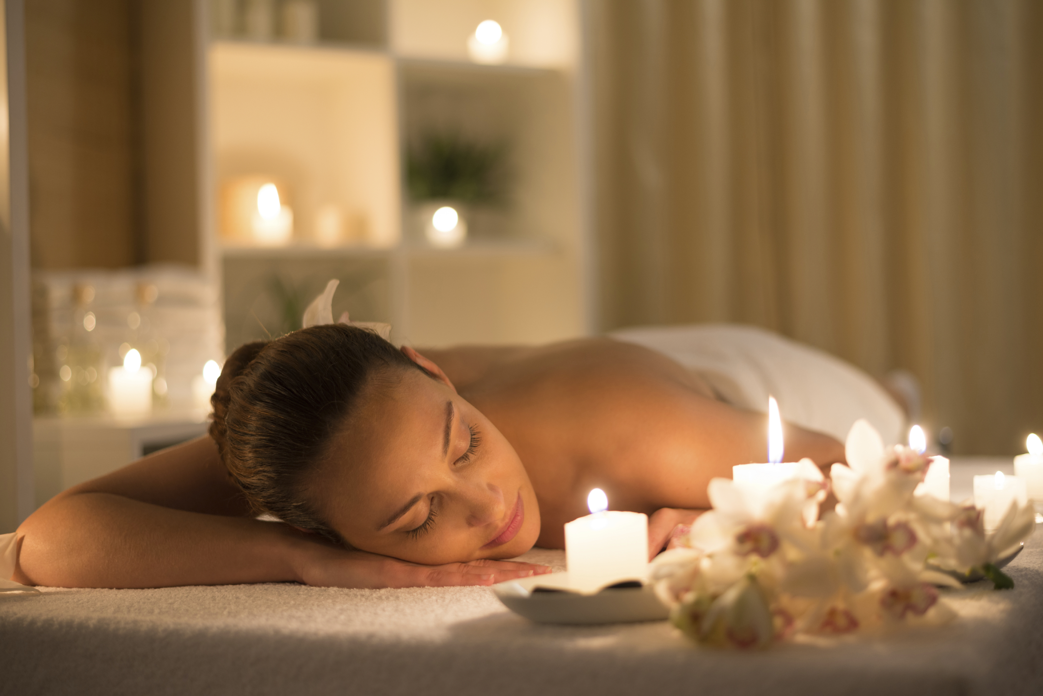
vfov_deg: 27.0
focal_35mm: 50
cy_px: 348
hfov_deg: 39.6
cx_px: 522
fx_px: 1449
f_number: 1.8
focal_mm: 50
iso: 200
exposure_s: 1/10
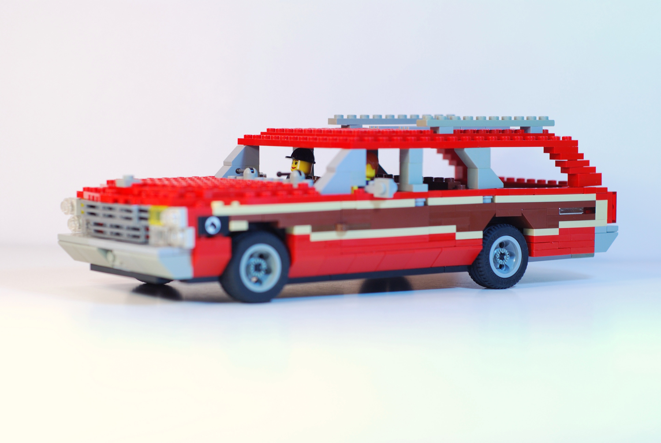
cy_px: 222
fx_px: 1379
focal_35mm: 75
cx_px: 330
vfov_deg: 18.2
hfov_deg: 27.0
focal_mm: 50
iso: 200
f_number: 4
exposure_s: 1/50
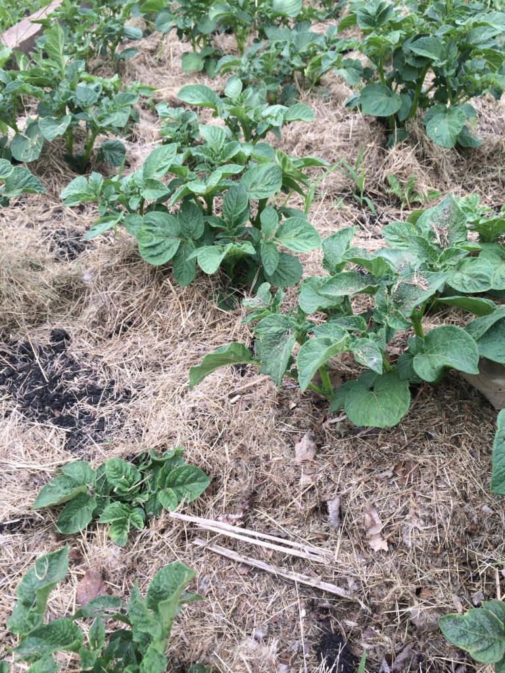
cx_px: 252
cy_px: 336
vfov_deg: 61.7
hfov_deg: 48.2
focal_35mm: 29
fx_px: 564
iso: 32
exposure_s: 1/297
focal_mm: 4.15
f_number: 2.2
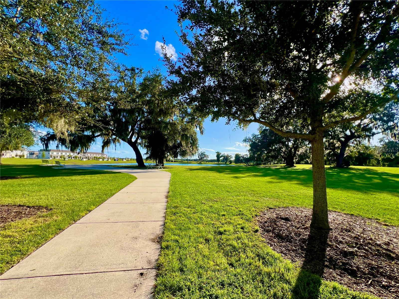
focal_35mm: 13
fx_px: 150
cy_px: 150
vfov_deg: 89.9
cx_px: 200
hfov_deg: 106.2
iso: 32
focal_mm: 1.57
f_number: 1.8
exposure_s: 1/1167
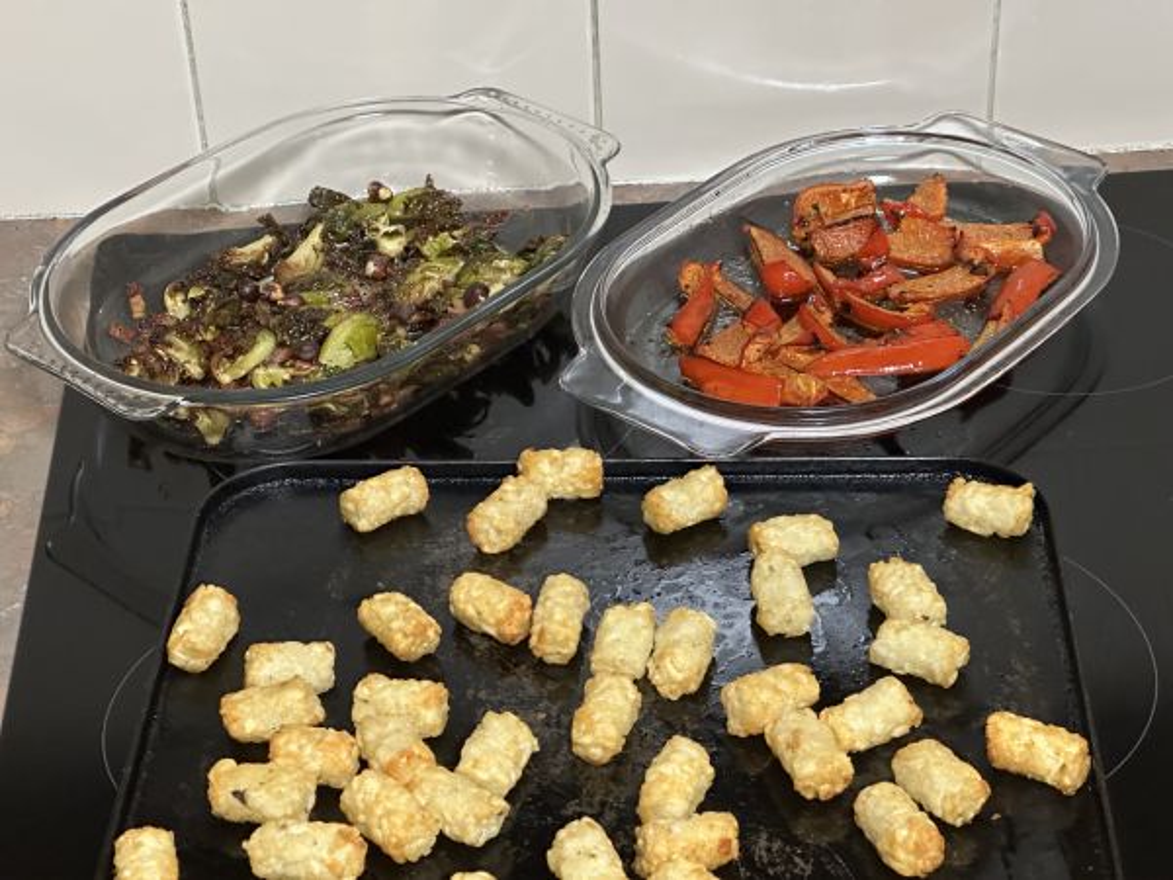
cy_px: 440
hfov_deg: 25.3
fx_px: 2609
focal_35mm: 77
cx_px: 586
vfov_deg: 19.1
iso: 1000
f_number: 2.8
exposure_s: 1/34
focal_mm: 9
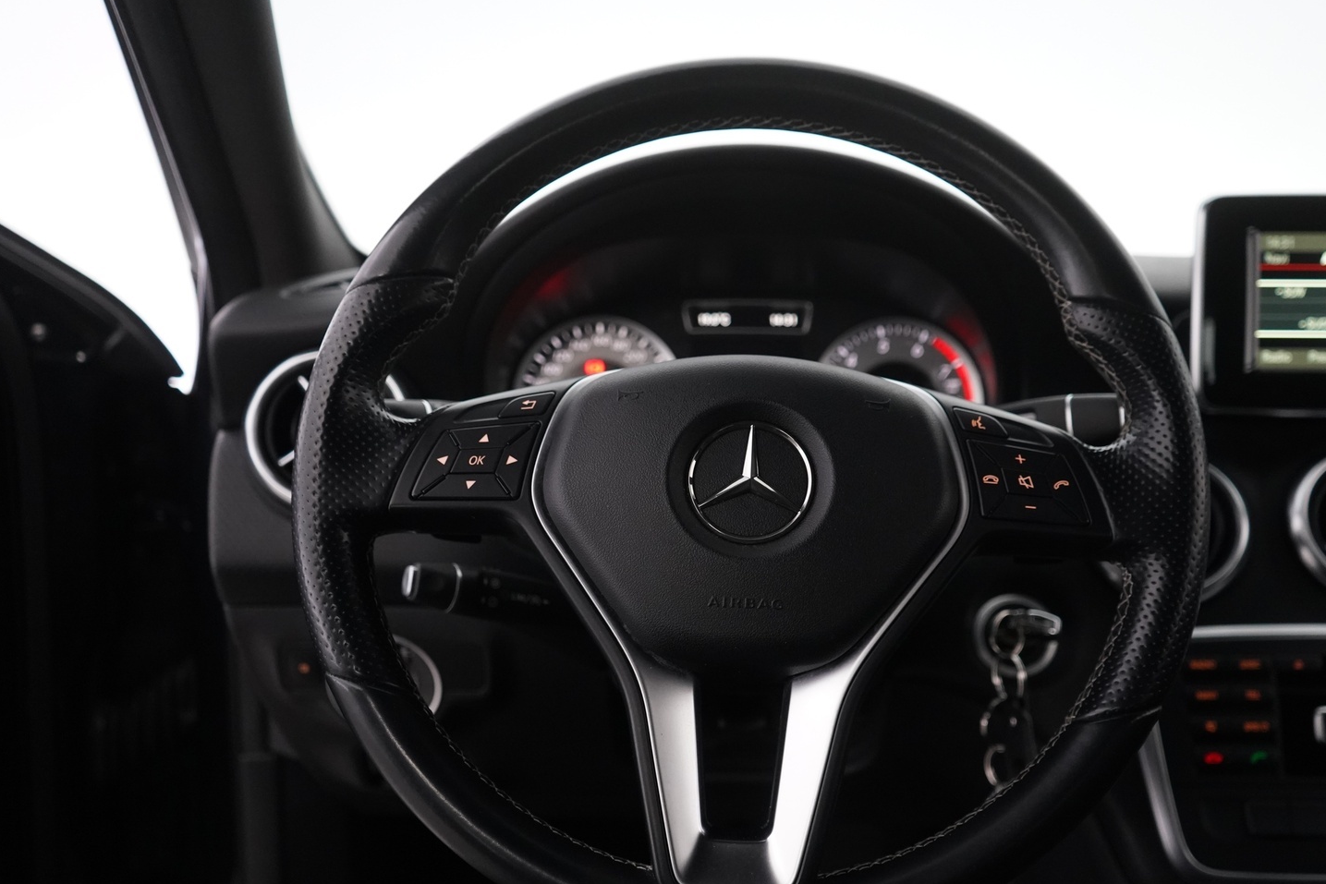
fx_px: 1289
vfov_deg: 37.8
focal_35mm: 35
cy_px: 485
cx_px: 736
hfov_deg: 54.3
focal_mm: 31
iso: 4000
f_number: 4
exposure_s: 1/60
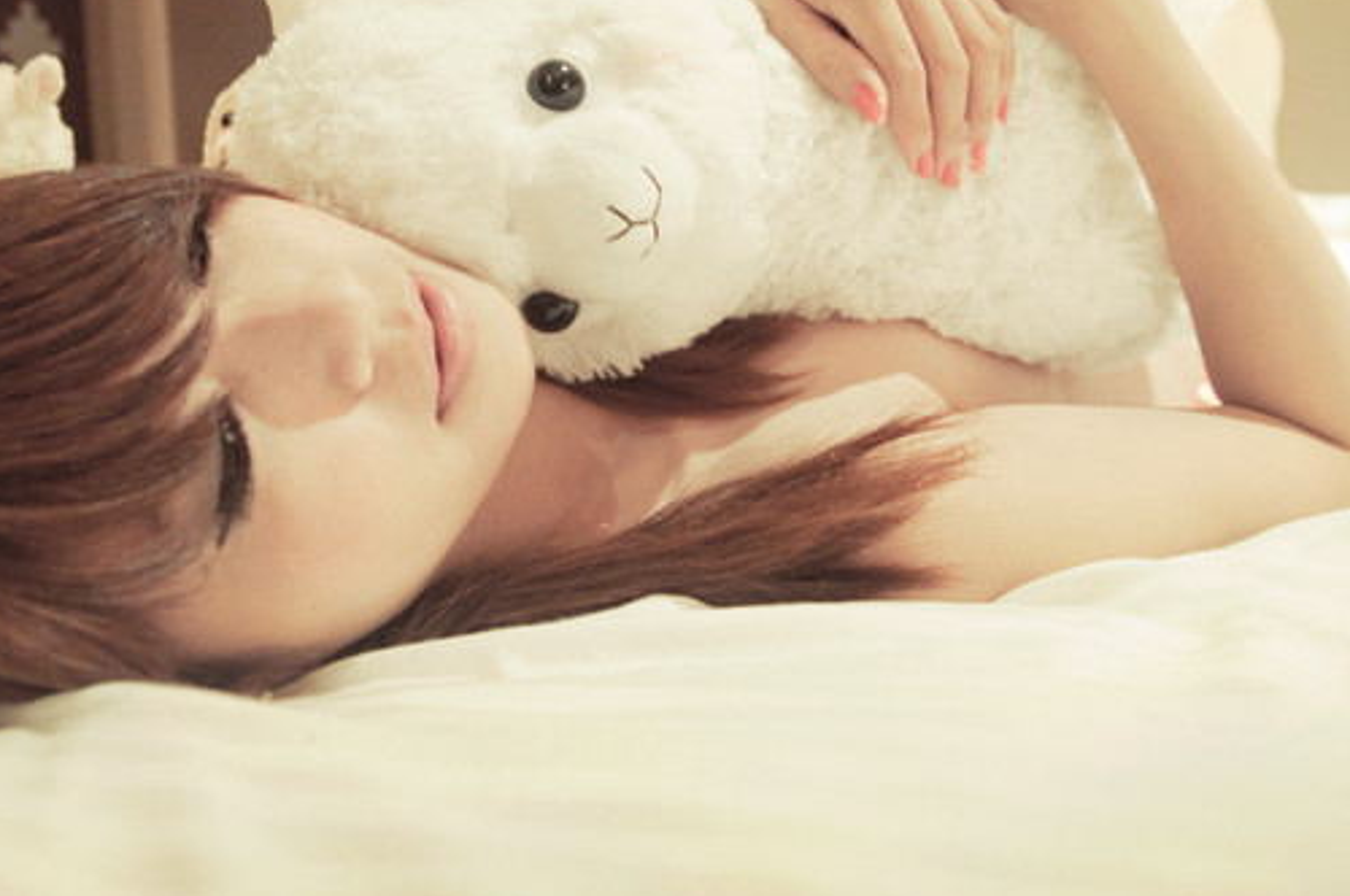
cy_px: 312
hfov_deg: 47.4
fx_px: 1528
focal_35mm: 41
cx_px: 532
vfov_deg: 32.5
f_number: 2.8
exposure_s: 1/8
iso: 200
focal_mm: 17
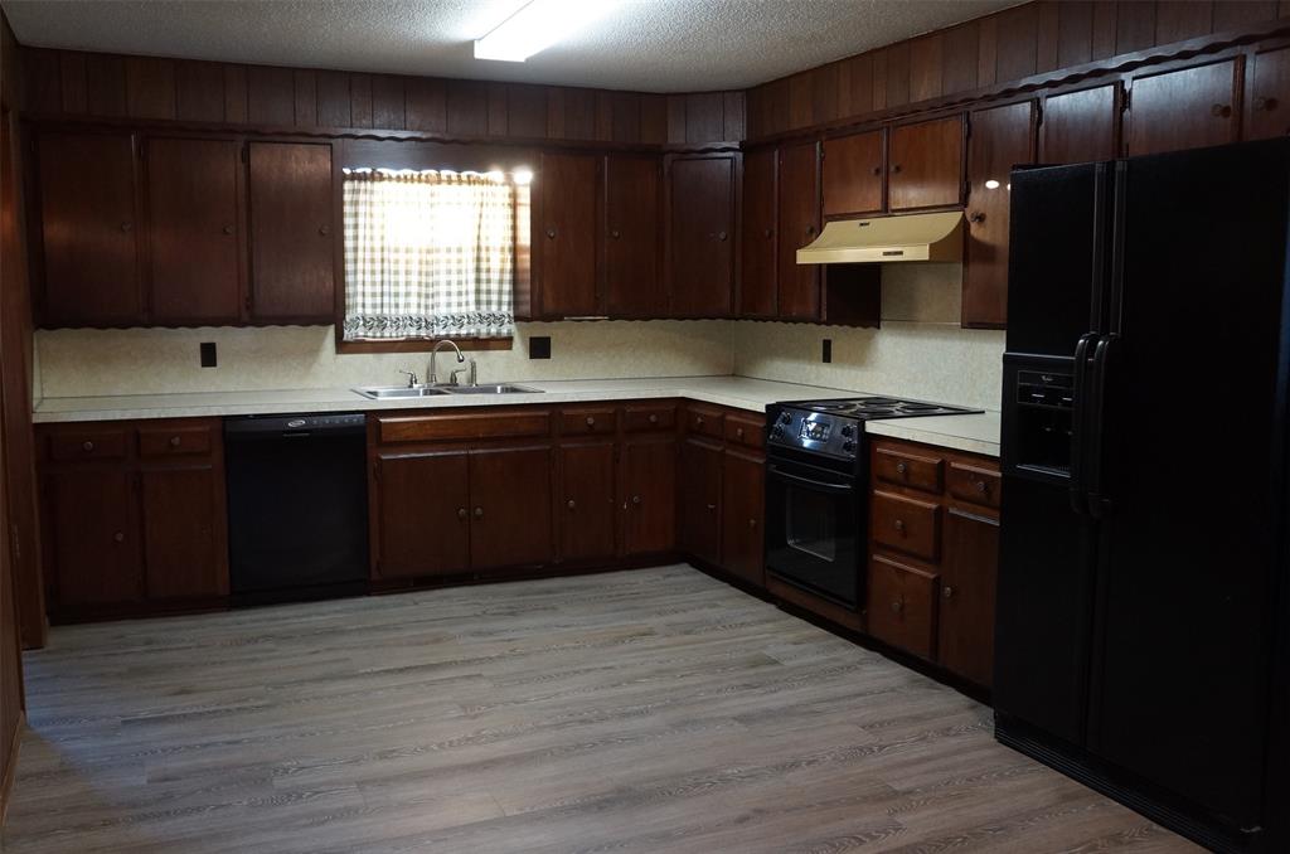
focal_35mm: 30
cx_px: 645
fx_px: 1073
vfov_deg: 43.4
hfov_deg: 62.0
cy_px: 427
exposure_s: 1/60
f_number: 4
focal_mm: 20
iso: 1250
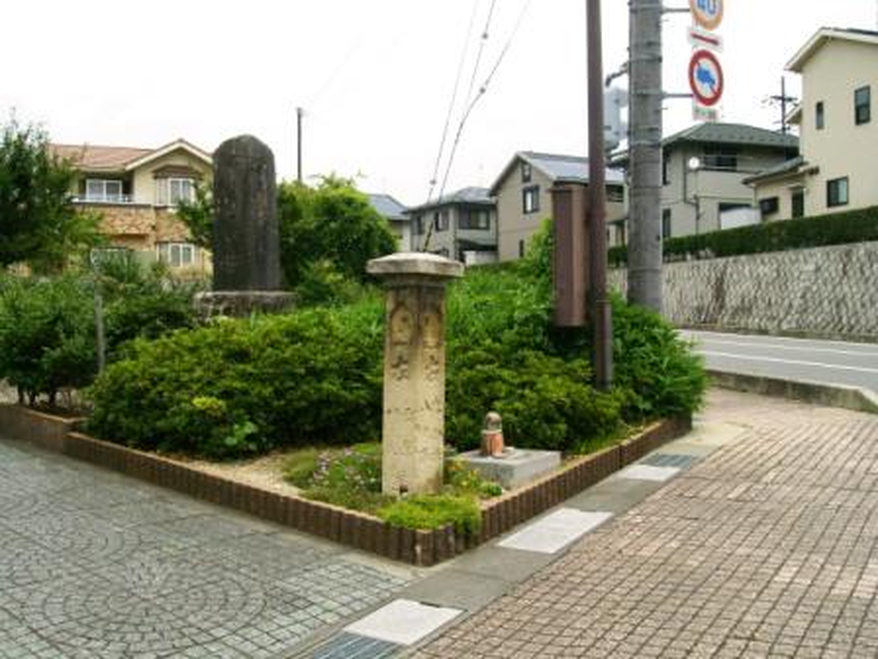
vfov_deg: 39.7
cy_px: 330
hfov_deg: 51.4
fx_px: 913
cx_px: 439
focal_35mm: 36
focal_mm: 6
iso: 80
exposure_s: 1/800
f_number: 4.8
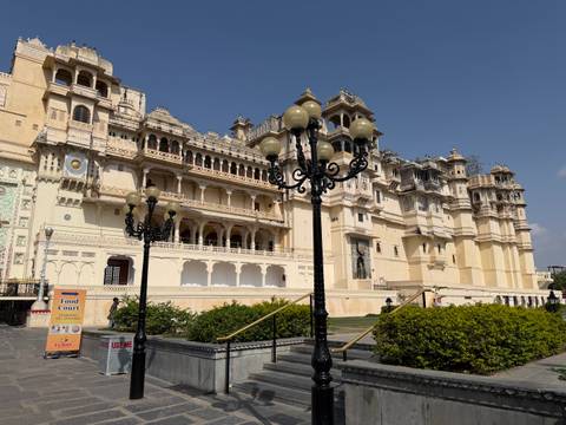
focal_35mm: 24
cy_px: 212
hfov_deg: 71.6
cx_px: 283
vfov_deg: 56.8
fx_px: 392
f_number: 1.78
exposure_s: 1/11905
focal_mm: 6.76
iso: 80
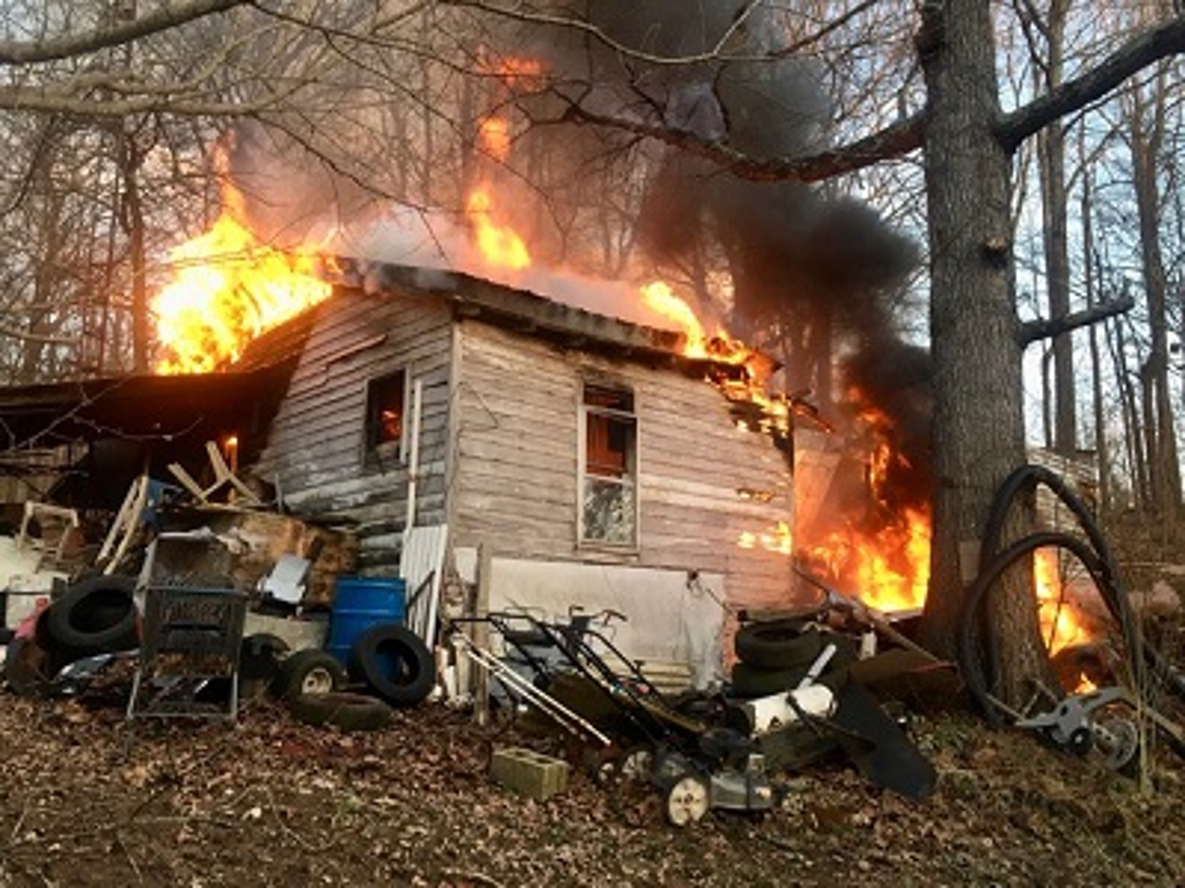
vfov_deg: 48.2
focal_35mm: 29
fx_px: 993
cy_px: 444
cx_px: 592
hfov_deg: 61.7
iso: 25
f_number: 2.2
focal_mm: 4.15
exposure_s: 1/30
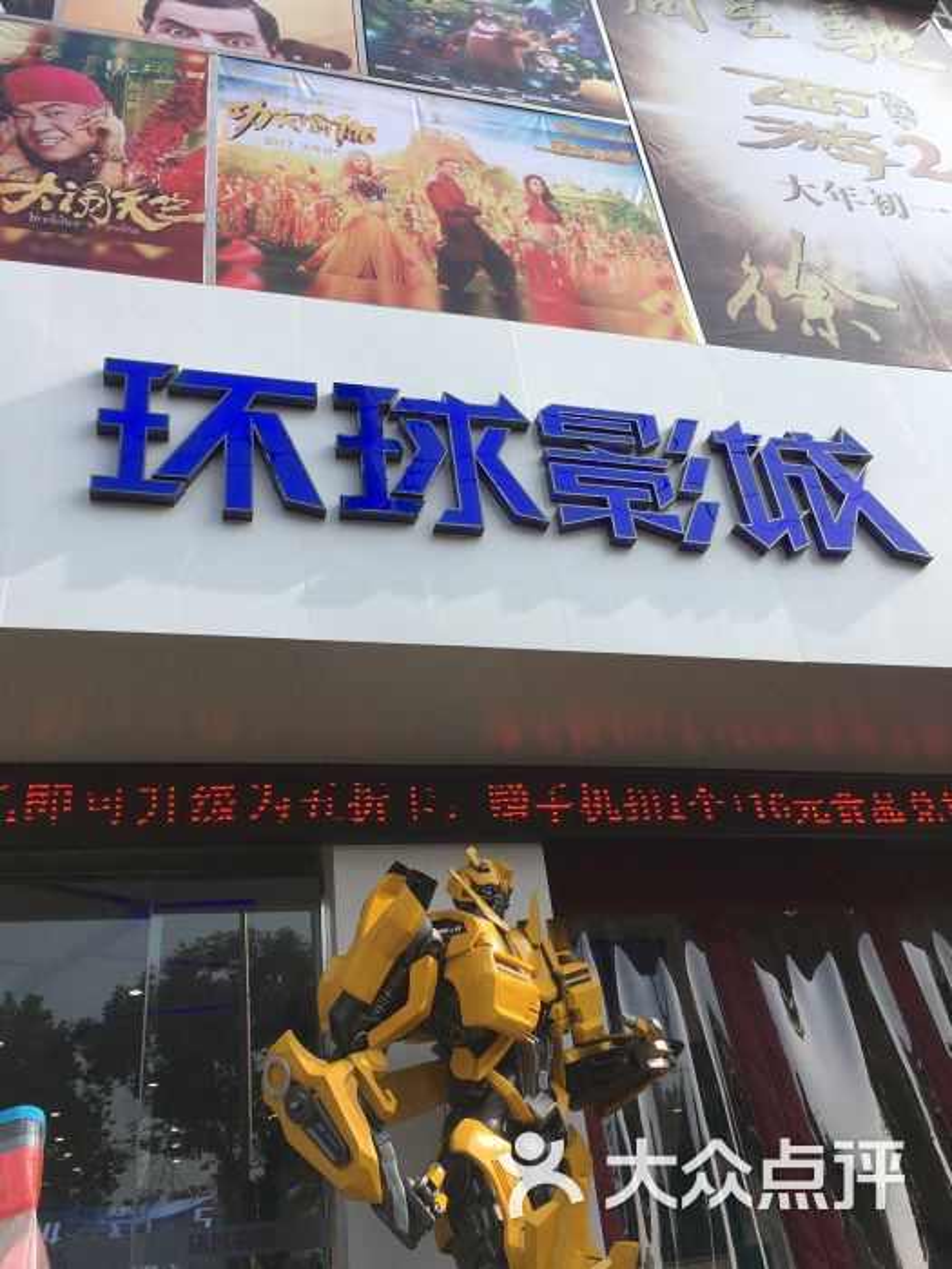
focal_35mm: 29
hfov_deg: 48.2
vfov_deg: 61.7
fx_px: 1063
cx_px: 476
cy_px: 634
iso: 25
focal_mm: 4.15
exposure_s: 1/855
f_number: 2.2
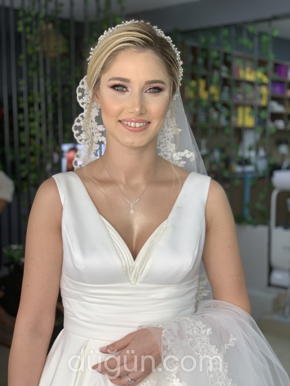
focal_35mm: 52
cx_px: 145
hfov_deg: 28.0
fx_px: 581
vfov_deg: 36.8
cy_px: 193
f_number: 2.4
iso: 80
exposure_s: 1/122
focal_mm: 6
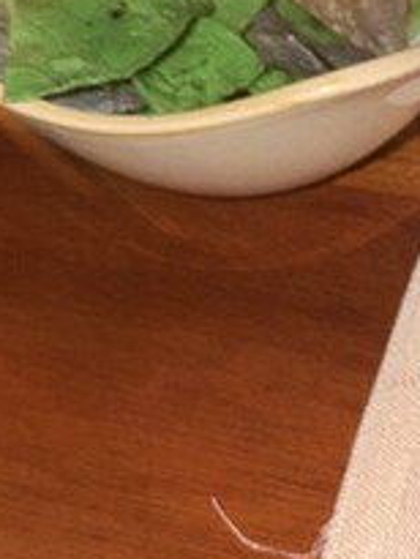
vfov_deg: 21.0
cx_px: 450
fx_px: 1503
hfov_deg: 15.5
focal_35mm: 93
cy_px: 199
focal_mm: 6.76
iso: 64
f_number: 1.78
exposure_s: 1/6
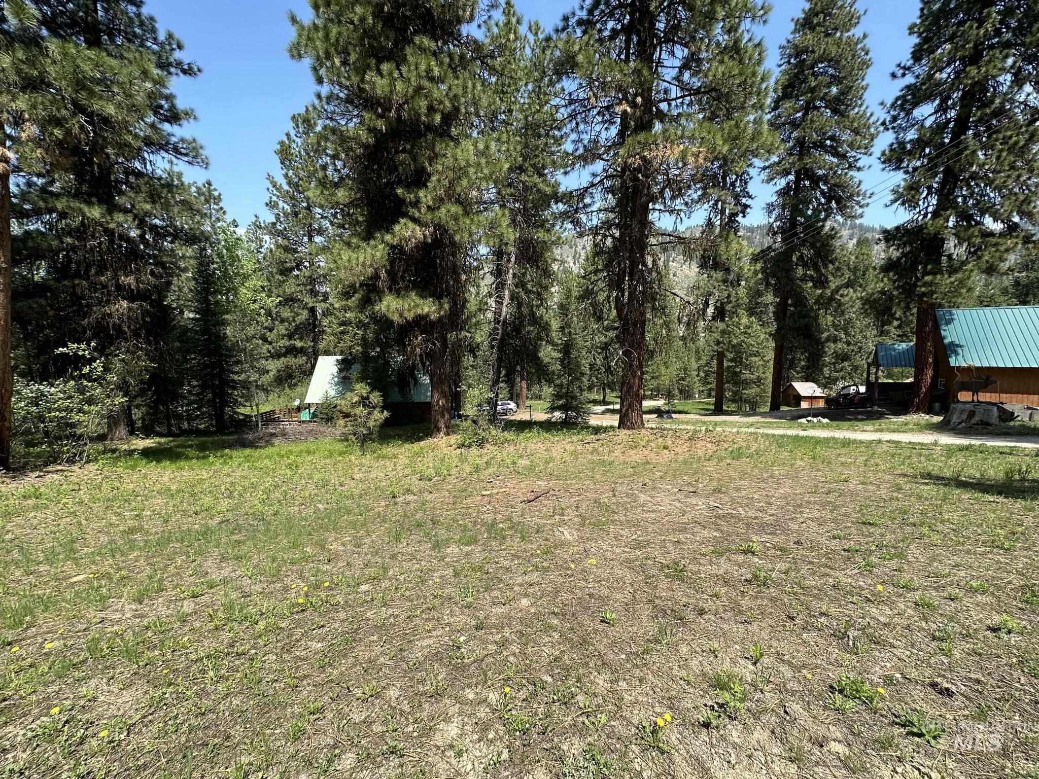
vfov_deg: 85.7
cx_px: 520
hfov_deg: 102.1
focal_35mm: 14
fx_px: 420
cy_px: 390
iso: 40
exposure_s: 1/895
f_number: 2.2
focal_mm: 2.22
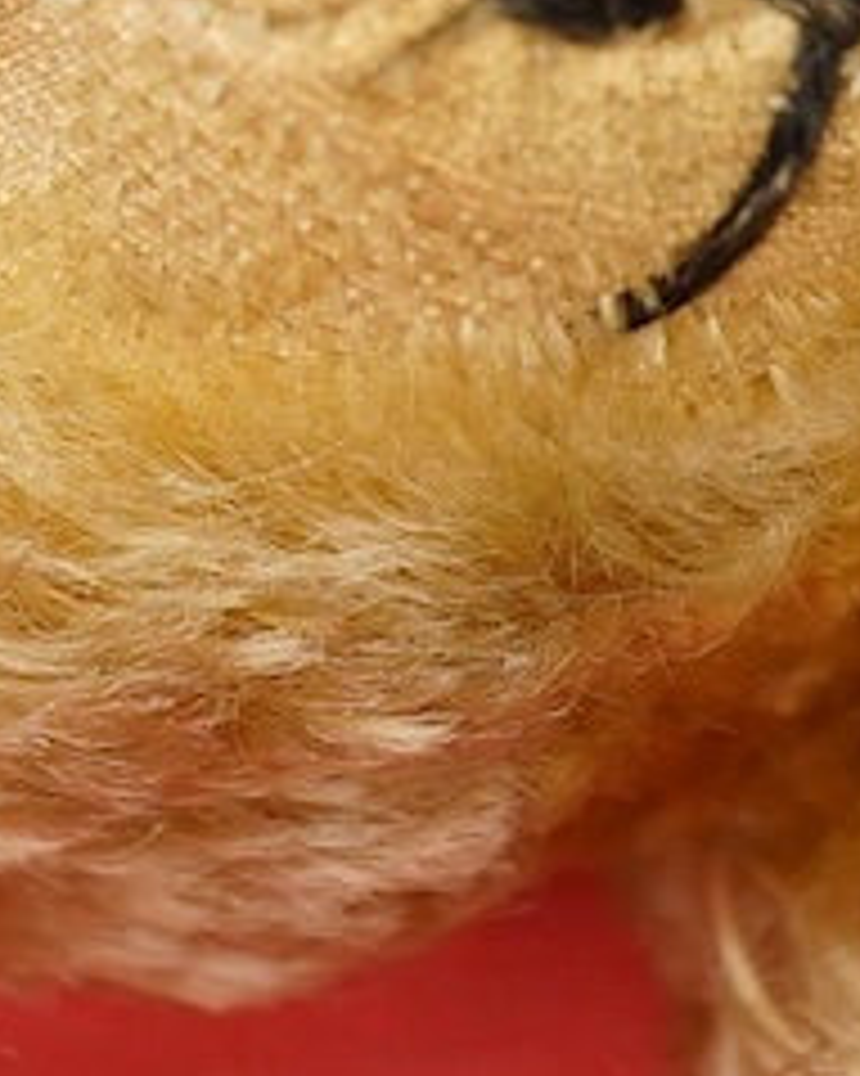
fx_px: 6335
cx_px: 317
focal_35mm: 199
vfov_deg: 9.6
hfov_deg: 7.8
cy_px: -284
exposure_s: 1/100
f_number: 6.3
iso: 2000
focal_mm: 30
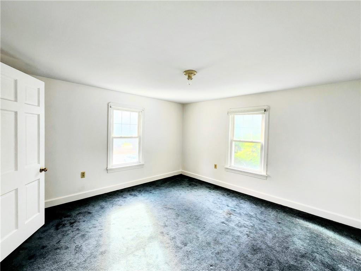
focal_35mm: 13
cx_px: 180
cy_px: 136
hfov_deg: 106.2
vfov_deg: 89.9
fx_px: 136
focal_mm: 1.74
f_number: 2.2
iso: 64
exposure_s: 1/60
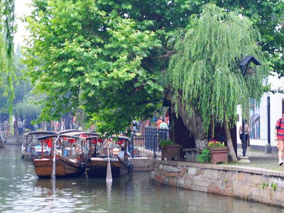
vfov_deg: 10.1
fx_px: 1206
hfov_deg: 13.4
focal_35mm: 147
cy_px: 108
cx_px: 139
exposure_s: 1/40
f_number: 4.2
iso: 100
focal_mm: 70
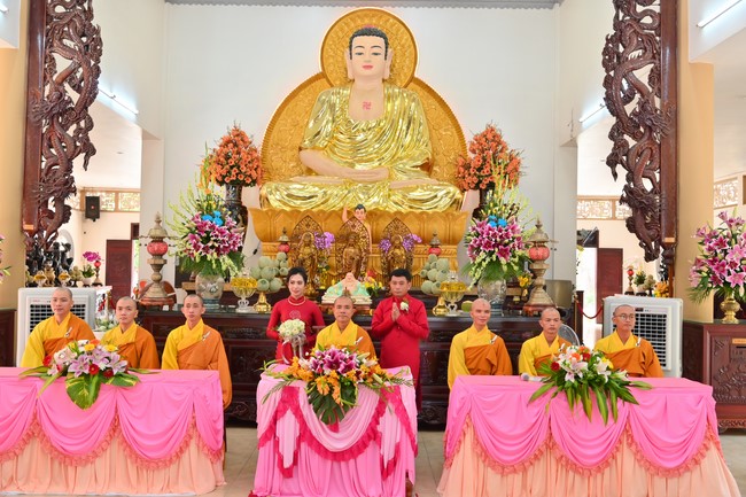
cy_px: 248
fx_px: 704
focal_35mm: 34
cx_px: 373
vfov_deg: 38.9
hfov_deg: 55.8
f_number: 5.6
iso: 1000
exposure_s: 1/80
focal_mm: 34
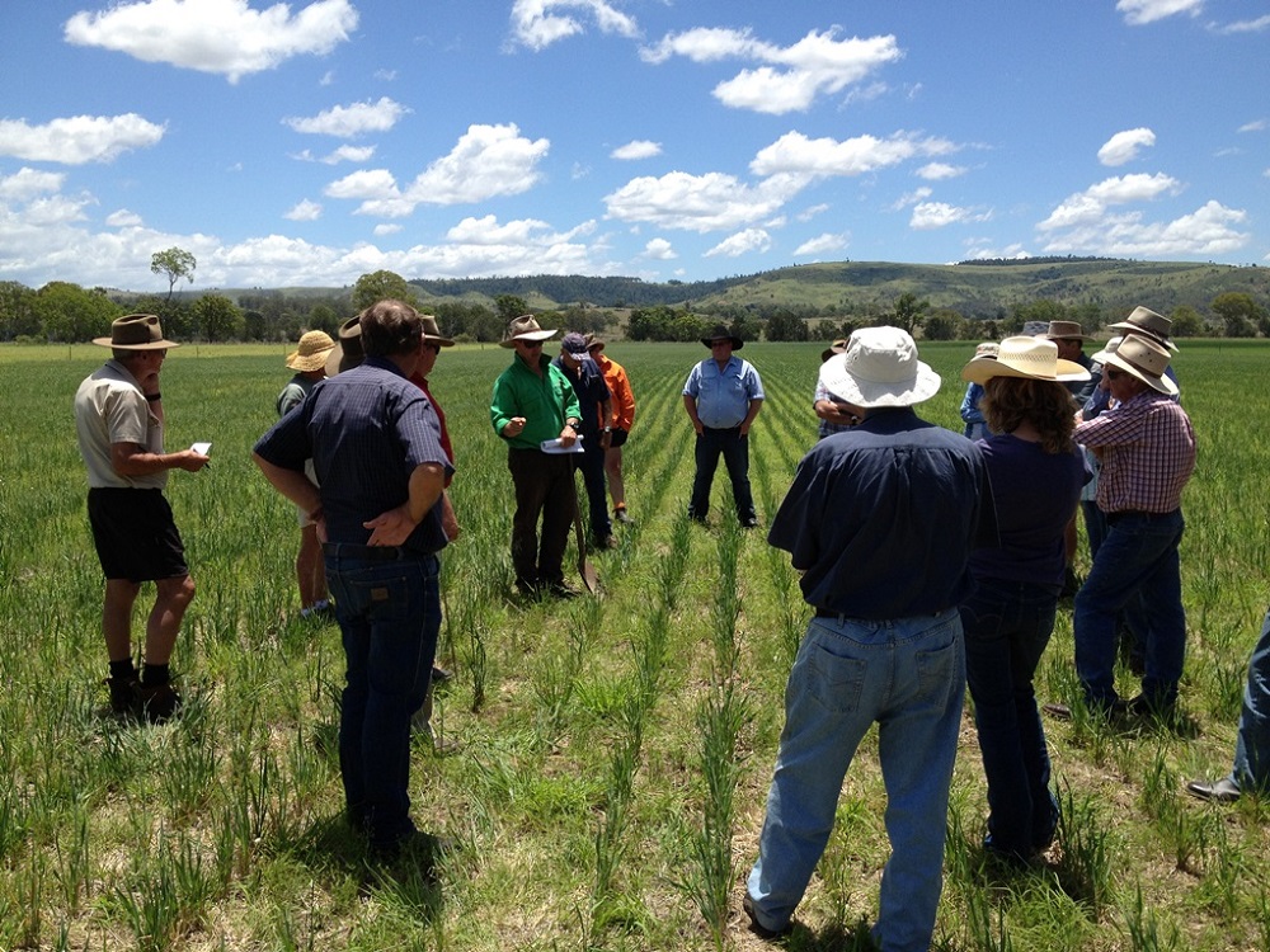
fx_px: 1284
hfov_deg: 52.6
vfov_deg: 40.7
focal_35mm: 35
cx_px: 635
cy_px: 476
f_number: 2.4
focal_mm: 4.28
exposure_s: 1/1672
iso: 64
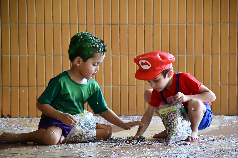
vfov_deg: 6.5
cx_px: 119
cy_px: 79
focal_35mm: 210
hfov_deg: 9.8
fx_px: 1388
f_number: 5.6
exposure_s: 1/250
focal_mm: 140
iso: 5600
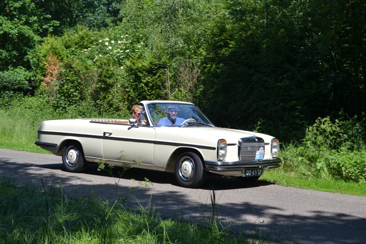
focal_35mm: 69
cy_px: 122
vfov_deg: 19.7
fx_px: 702
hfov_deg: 29.2
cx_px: 183
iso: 100
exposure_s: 1/200
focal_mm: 46
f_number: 7.1
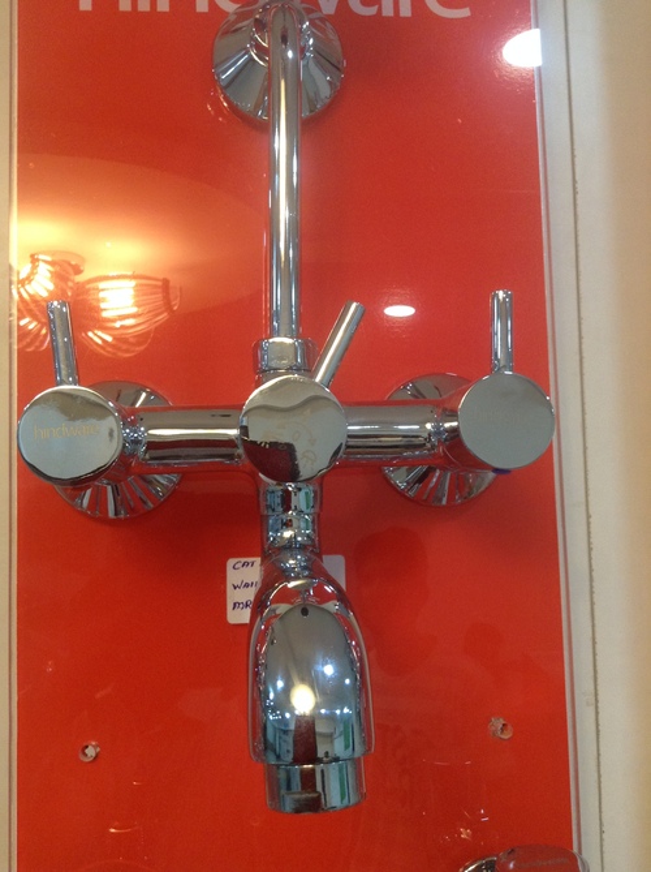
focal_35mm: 33
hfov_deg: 42.9
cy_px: 436
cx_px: 326
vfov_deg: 55.4
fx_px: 829
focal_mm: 3.3
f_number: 2.4
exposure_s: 1/24
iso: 80
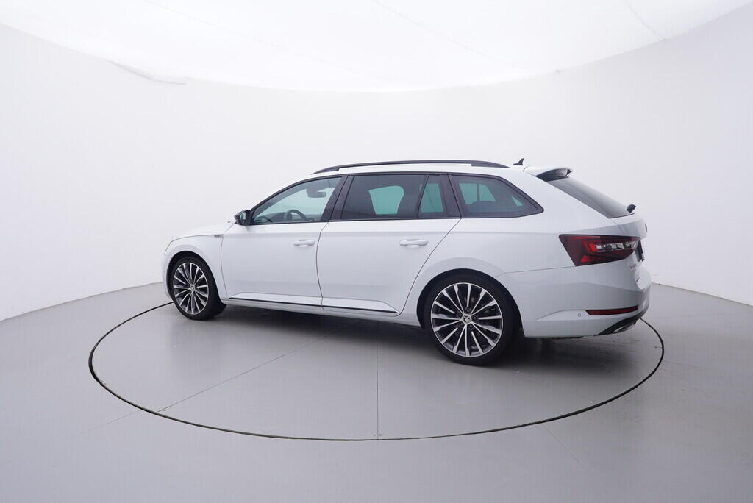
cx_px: 376
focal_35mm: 22
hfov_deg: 77.3
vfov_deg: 56.2
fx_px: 471
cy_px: 252
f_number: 5
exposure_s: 1/80
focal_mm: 15
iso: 200
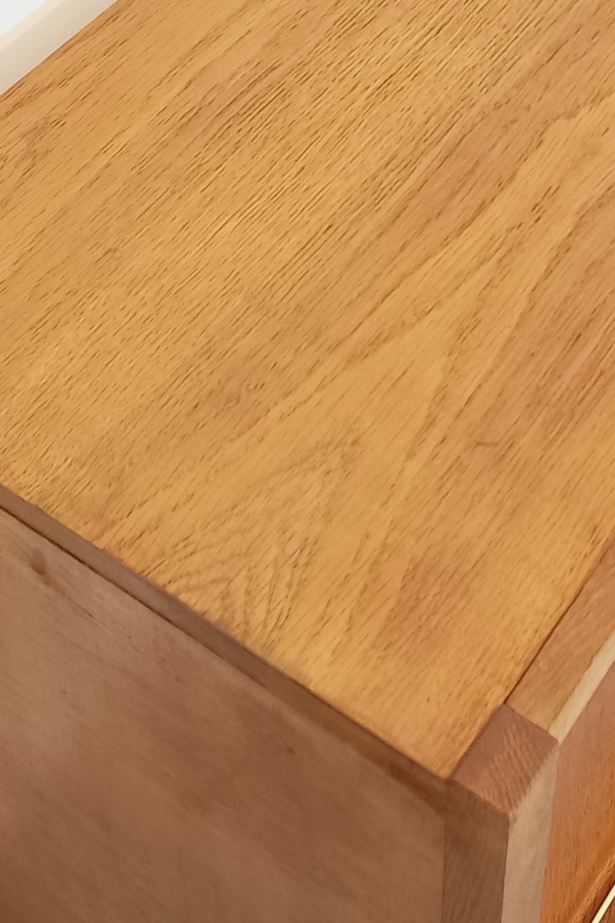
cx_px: 627
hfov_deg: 17.3
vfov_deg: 24.8
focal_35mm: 77
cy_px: -51
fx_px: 1974
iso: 250
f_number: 1.8
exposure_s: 1/49
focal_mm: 4.65
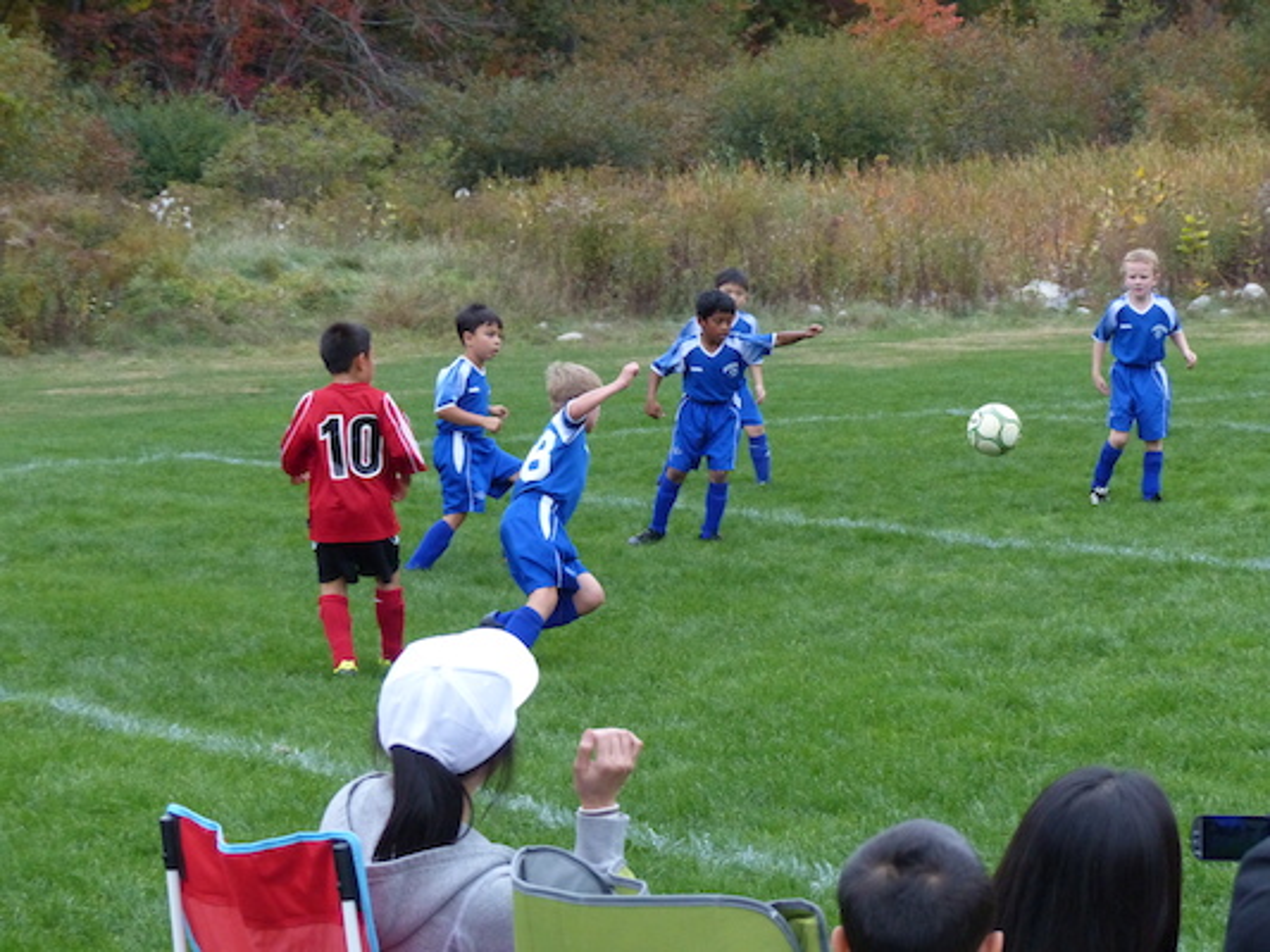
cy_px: 476
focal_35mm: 116
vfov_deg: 12.8
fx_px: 4257
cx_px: 635
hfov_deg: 17.0
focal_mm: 20.9
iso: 500
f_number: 2.8
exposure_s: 1/500
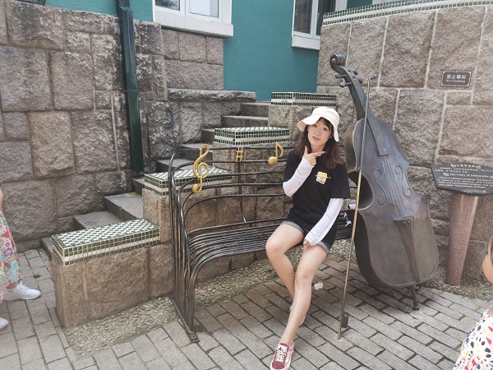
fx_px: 370
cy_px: 185
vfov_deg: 53.1
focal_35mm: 26
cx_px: 246
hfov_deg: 67.3
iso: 50
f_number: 1.8
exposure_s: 1/107
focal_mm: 4.75
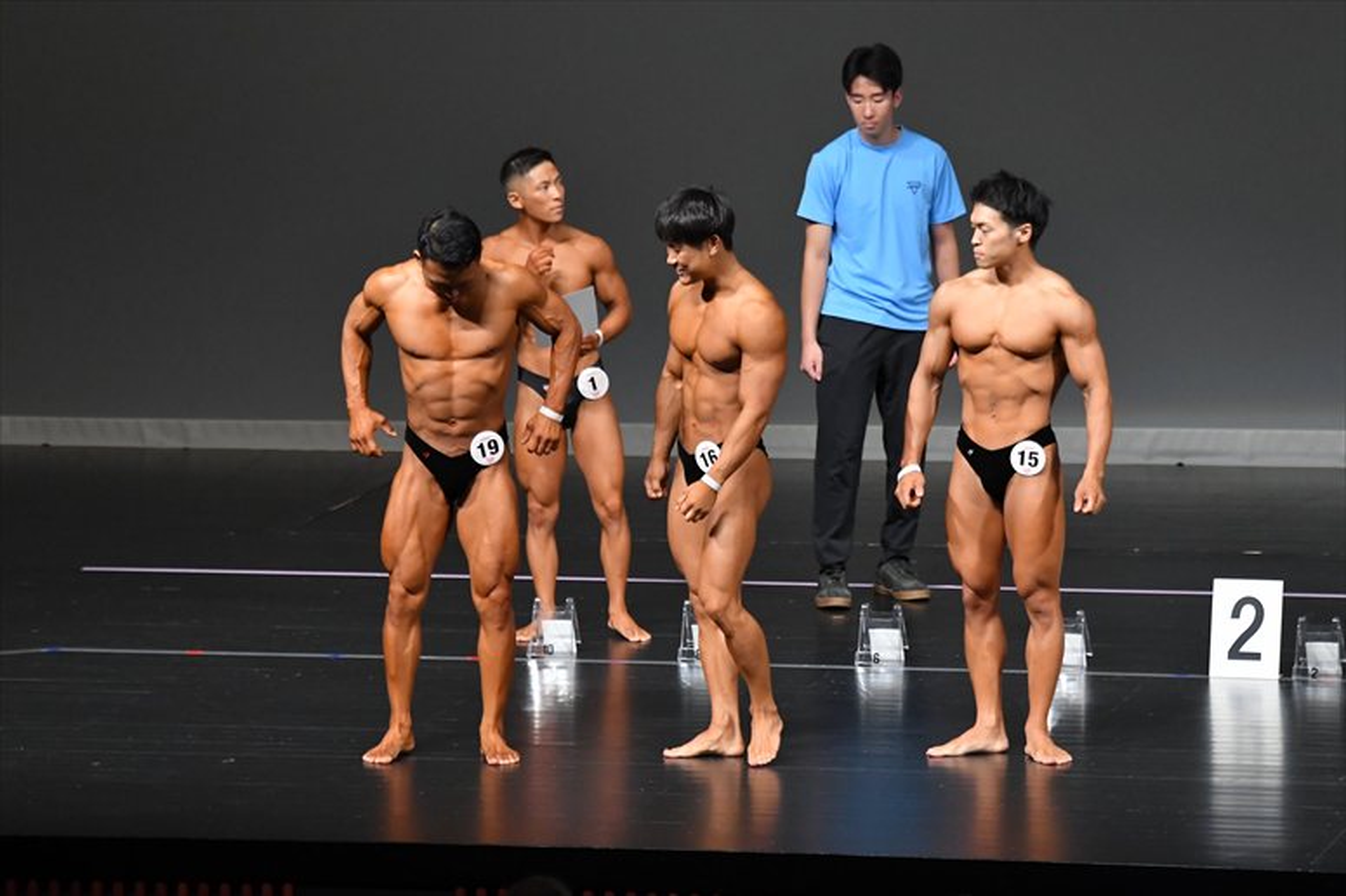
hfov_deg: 8.6
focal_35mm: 240
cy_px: 448
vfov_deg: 5.7
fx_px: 8969
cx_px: 673
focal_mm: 160
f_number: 5.6
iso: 4000
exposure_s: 1/400
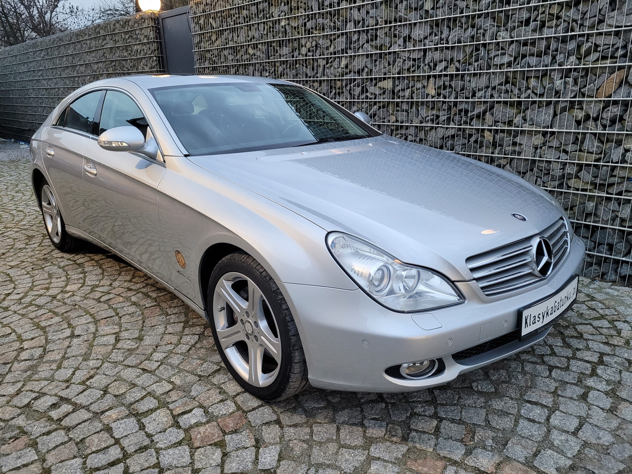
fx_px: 475
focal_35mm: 26
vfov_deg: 53.1
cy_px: 237
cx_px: 316
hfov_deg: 67.3
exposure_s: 1/100
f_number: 1.8
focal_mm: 5.4
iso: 320
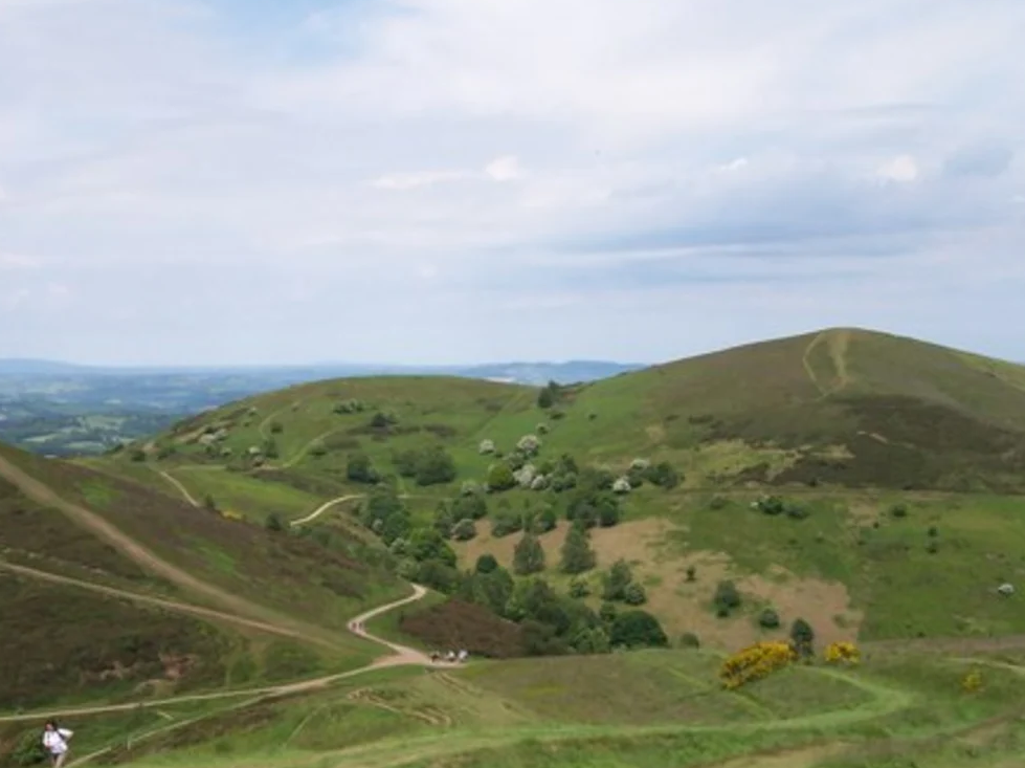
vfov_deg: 26.0
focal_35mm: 56
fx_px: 1657
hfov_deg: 34.1
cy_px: 452
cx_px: 347
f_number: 4.8
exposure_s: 1/700
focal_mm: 8
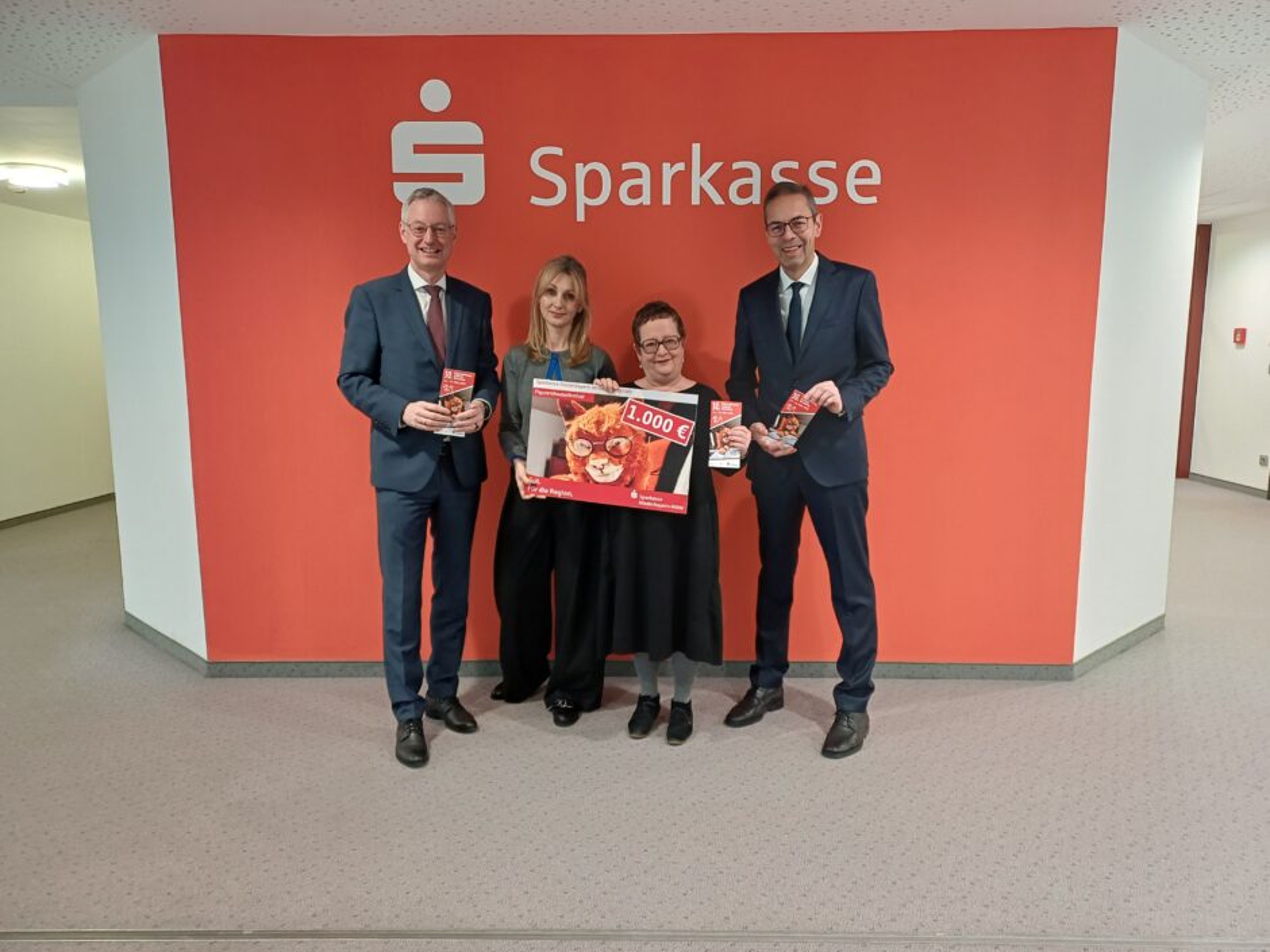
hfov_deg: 69.4
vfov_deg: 54.9
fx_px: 917
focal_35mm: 25
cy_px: 476
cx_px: 635
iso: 250
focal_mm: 4.65
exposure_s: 1/33.3
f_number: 1.8
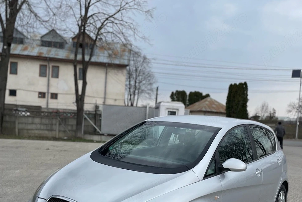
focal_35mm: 37
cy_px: 131
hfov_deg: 51.9
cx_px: 154
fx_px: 310
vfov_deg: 35.7
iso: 50
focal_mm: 4.2
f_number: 1.6
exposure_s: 1/1984
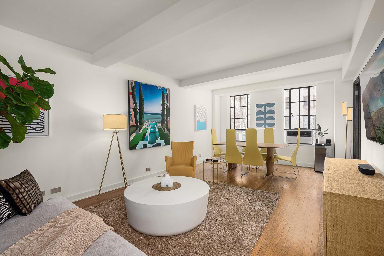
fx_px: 171
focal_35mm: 16
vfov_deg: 73.8
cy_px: 128
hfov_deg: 96.7
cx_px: 192
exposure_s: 8
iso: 200
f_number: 11
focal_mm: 16
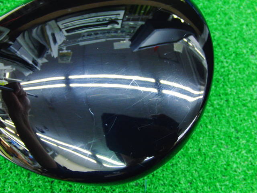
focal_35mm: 37
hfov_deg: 50.1
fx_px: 275
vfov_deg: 38.7
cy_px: 96
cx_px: 128
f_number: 3.6
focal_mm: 6.42
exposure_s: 1/15
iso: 400
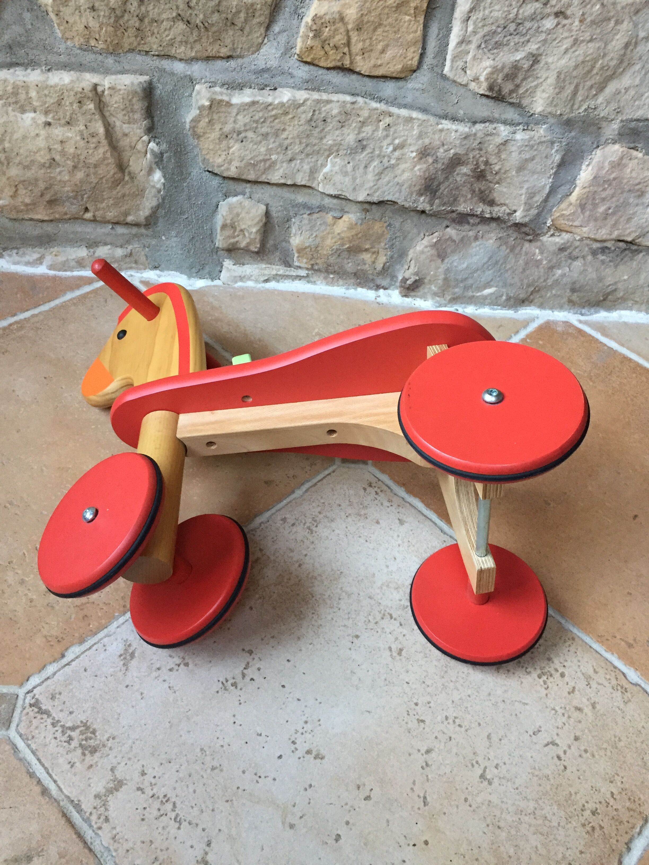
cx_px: 324
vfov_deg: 61.7
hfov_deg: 48.2
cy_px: 432
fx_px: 725
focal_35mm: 29
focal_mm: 4.15
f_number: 2.2
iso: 250
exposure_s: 1/20
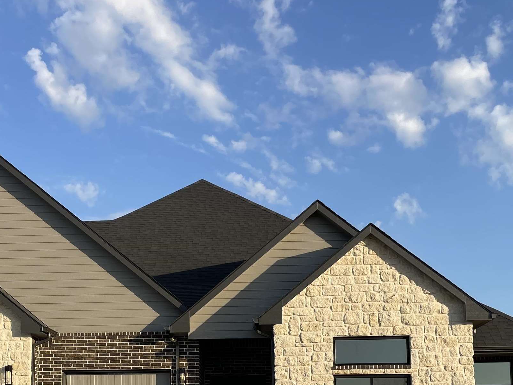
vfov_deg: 27.8
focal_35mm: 50
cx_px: 174
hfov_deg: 37.8
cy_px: 362
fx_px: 741
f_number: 1.6
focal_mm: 4.2
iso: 50
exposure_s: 1/3205
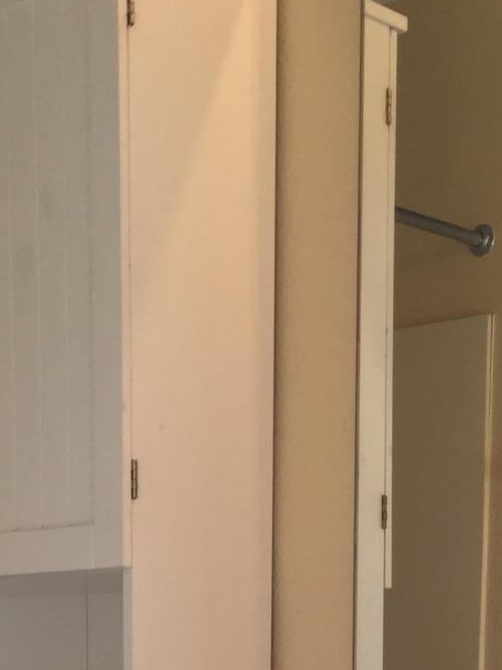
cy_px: 976
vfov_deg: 19.6
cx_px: 313
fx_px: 1702
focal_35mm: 88
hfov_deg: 16.8
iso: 40
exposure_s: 1/60
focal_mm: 4.15
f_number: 2.2
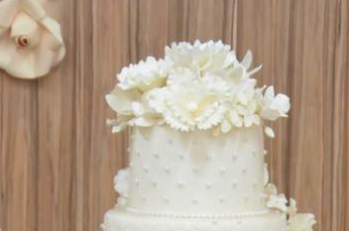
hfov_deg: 8.3
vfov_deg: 5.4
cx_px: 215
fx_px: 2418
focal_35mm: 250
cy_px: 268
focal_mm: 48
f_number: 4.8
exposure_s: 1/60
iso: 3200
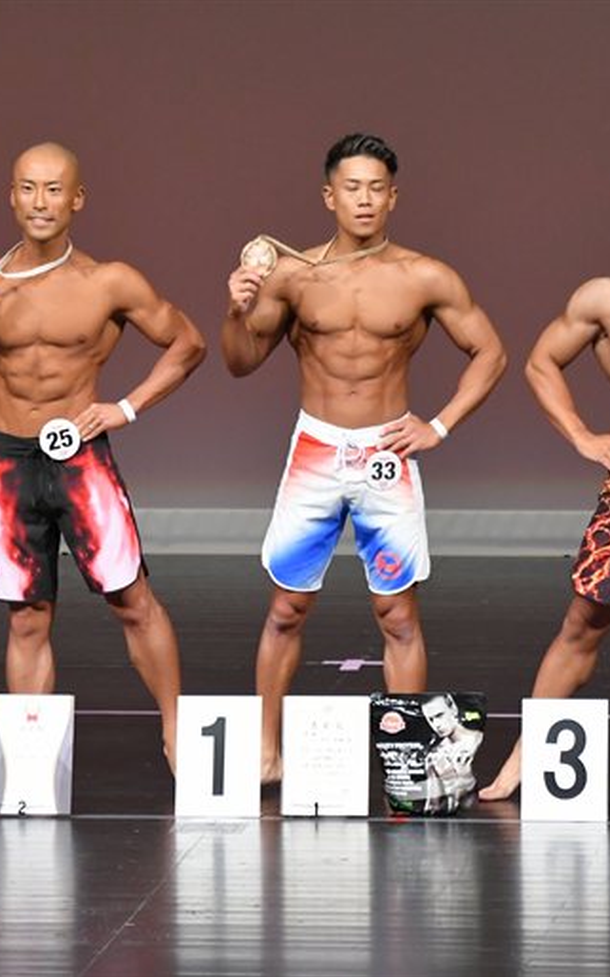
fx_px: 11657
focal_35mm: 438
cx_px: 252
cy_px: 488
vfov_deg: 4.8
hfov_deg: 3.0
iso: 4000
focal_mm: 190
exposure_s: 1/400
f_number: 5.6
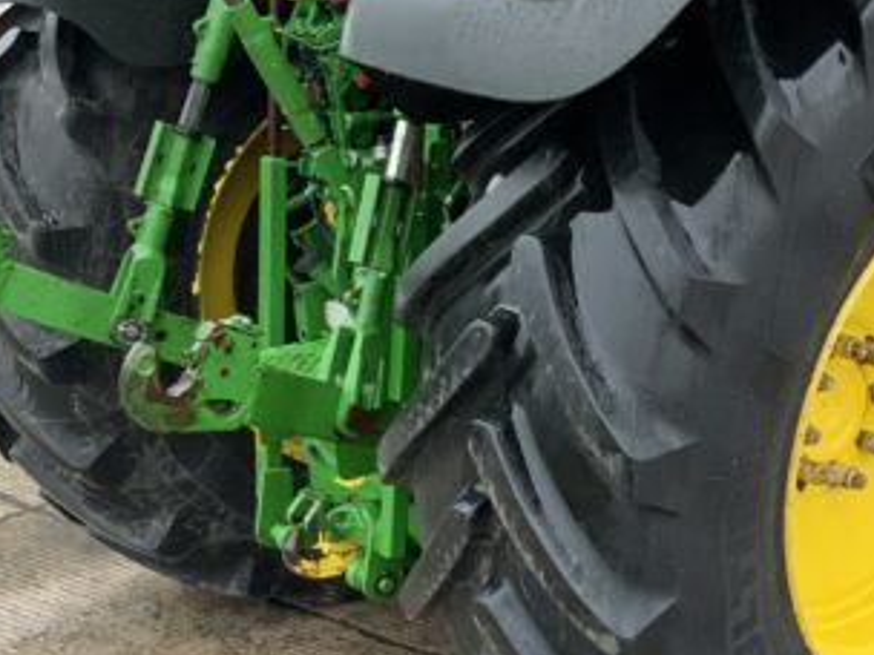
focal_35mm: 61
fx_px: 1540
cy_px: 480
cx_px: 891
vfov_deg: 23.8
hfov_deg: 29.4
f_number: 1.8
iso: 80
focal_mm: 3
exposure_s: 1/60
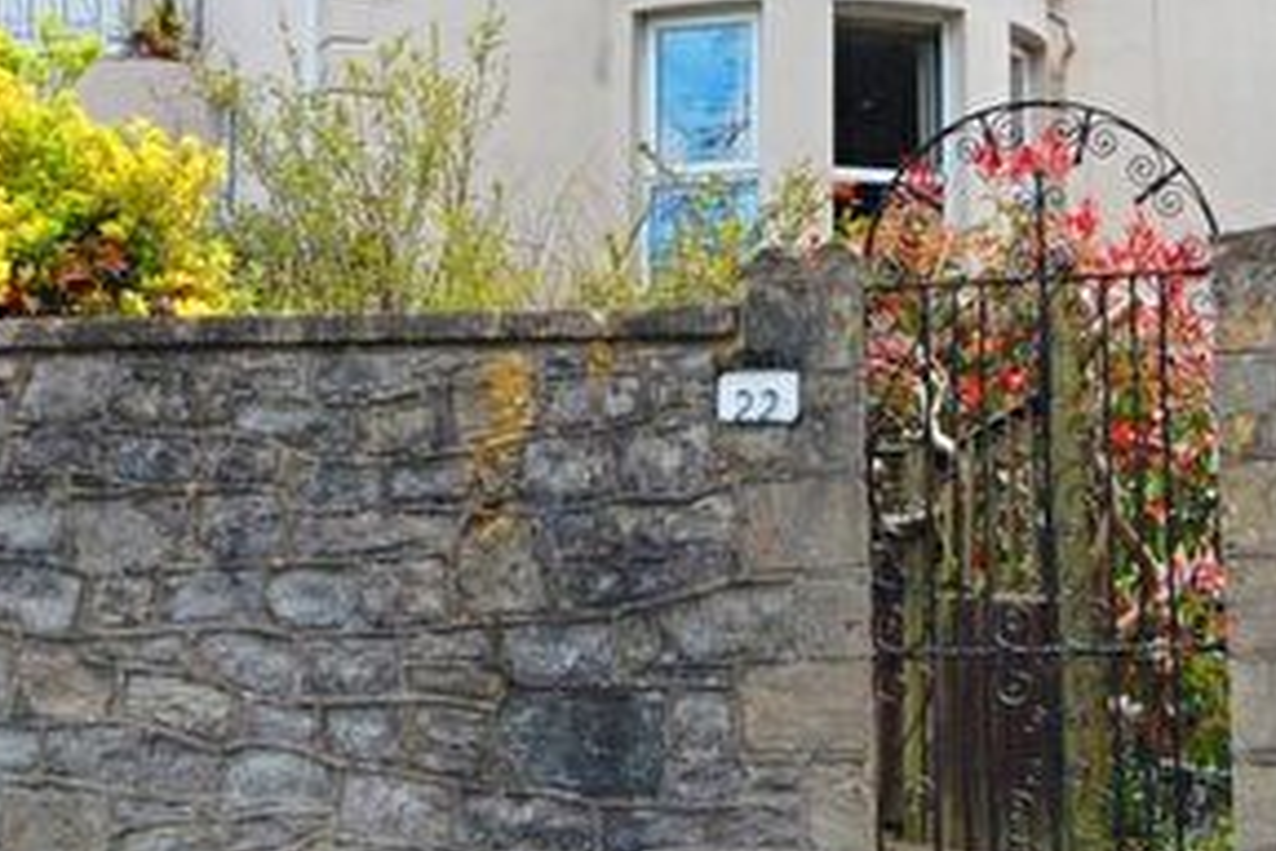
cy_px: 168
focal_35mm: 73
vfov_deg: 18.5
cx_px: 891
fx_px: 2587
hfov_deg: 27.5
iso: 800
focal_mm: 20
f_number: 13
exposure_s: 1/160
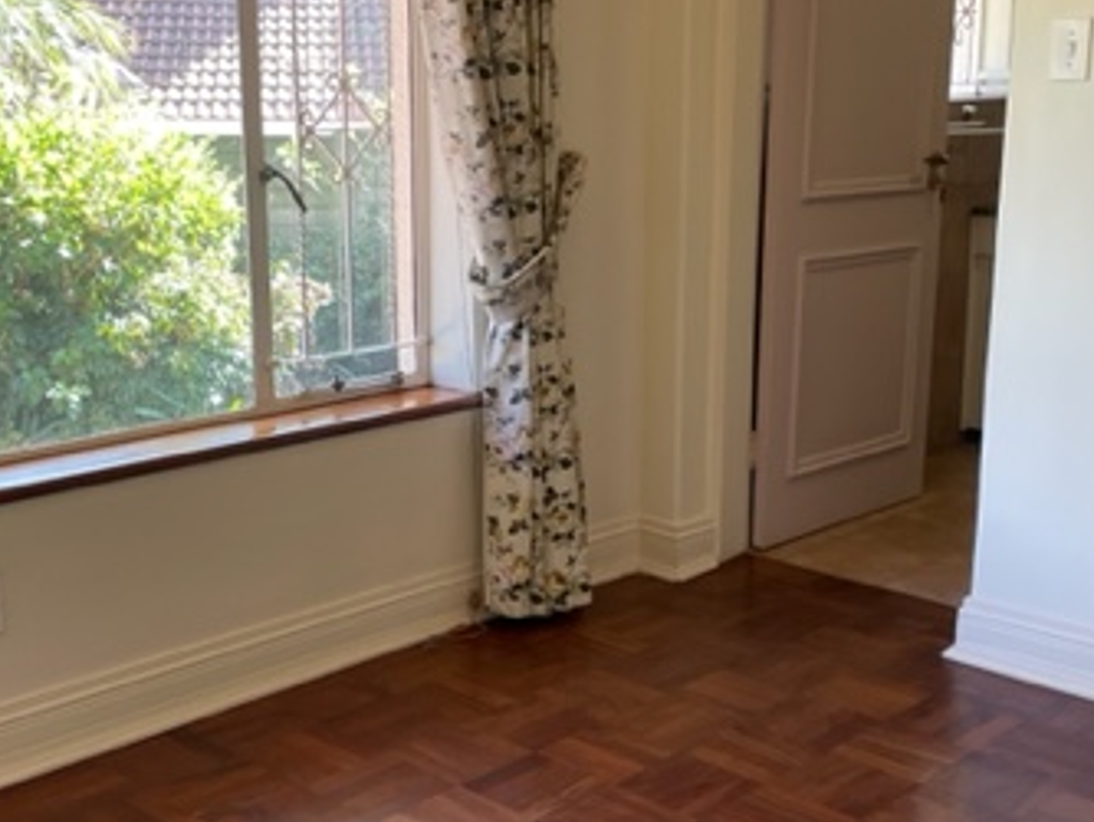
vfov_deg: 29.1
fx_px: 1581
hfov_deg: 38.2
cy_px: 404
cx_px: 539
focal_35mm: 50
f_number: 1.6
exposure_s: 1/121
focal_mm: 4.2
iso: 100
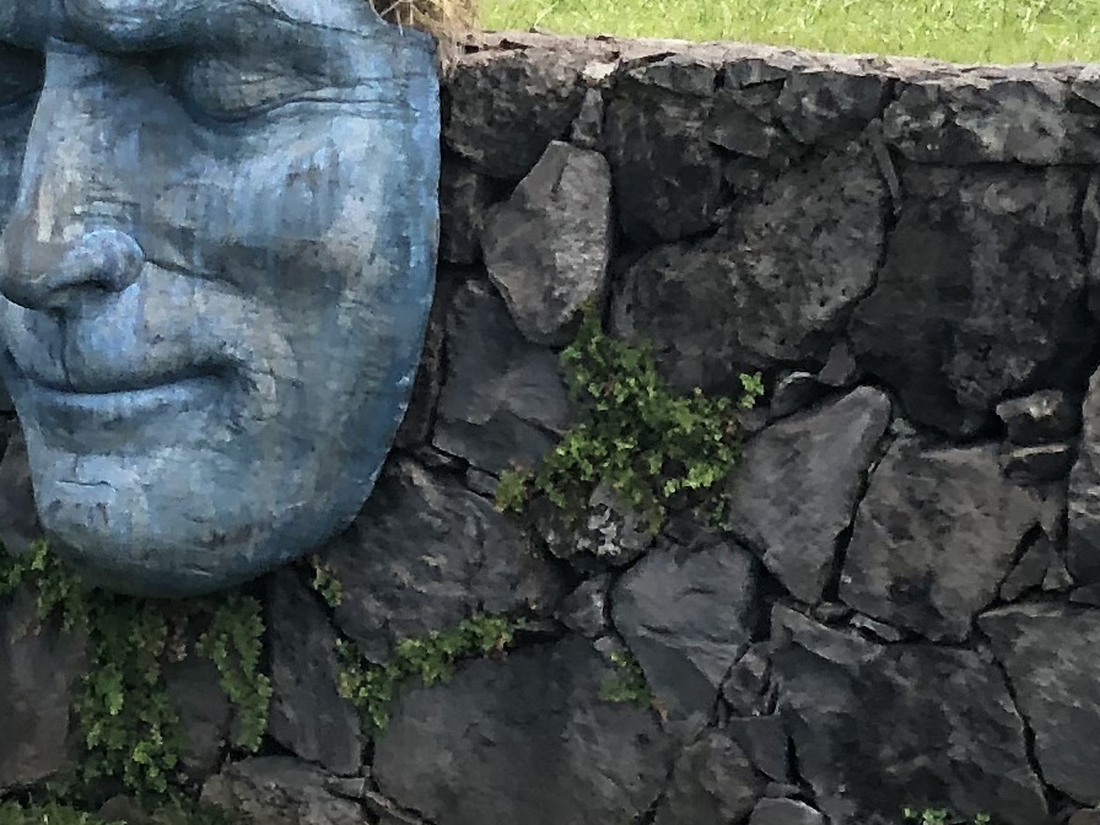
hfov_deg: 8.1
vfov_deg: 6.3
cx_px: -1122
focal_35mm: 234
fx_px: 7436
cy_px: -529
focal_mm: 6
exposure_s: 1/318
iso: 16
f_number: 2.4
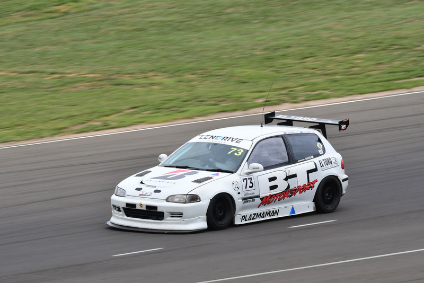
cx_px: 212
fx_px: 5655
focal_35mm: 480
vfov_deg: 2.9
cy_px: 142
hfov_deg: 4.3
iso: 250
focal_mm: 320
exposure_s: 1/200
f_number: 13
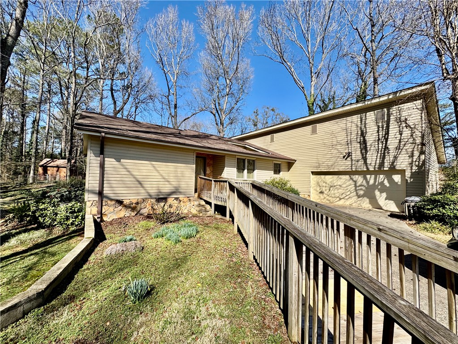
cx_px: 229
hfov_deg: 102.1
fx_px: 185
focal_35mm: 14
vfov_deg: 85.7
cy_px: 172
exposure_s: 1/1976
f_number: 2.2
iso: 50
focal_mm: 2.22
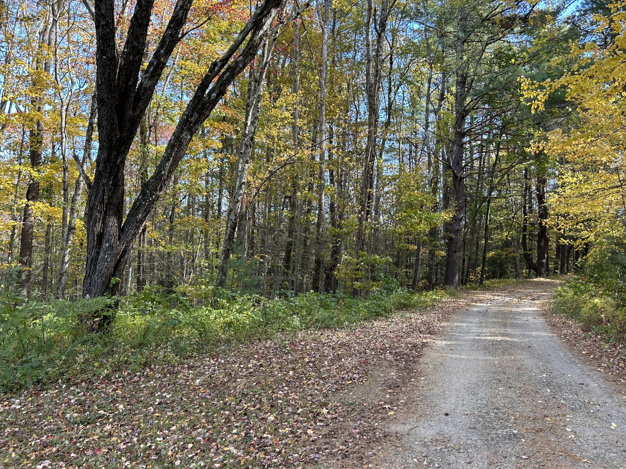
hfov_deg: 59.9
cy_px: 213
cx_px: 325
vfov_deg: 46.8
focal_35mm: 30
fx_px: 543
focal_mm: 5.7
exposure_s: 1/175
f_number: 1.5
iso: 40
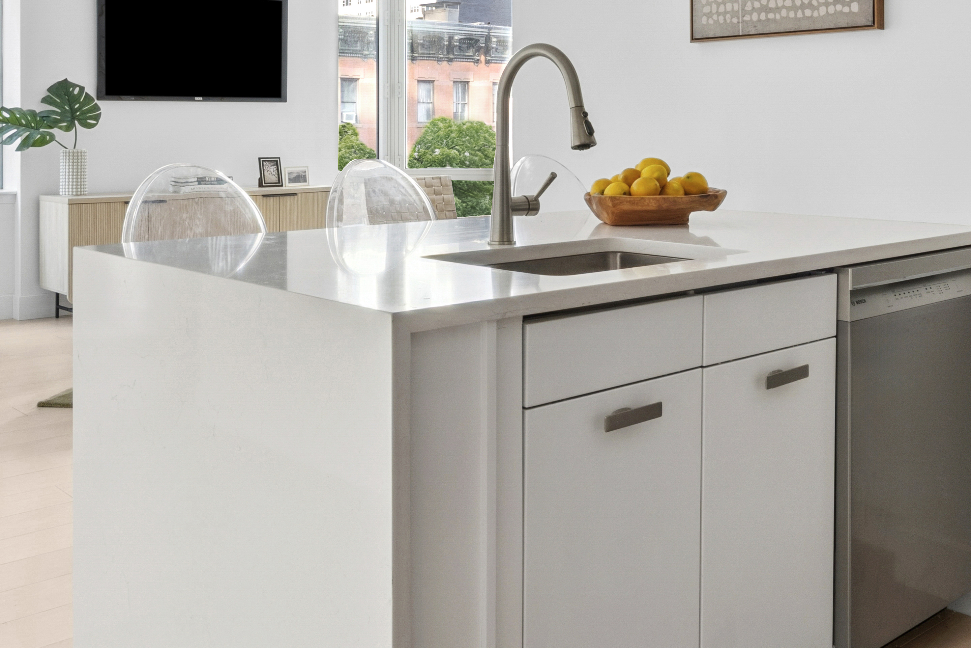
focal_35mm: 43
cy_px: 156
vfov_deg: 30.6
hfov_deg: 45.2
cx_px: 580
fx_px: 1160
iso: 250
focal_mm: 15
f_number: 13
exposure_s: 1/3.33
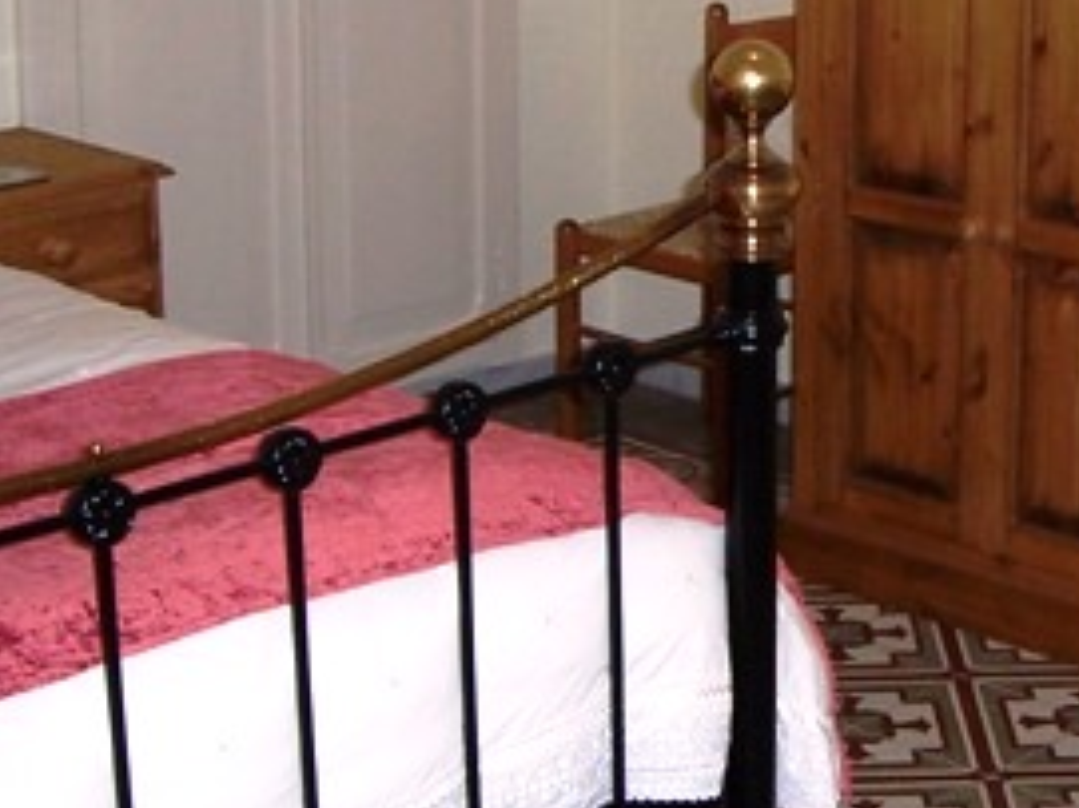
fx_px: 2648
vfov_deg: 17.3
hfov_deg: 22.7
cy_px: 247
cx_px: 884
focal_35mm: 85
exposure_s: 1/60
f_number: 3
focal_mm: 6
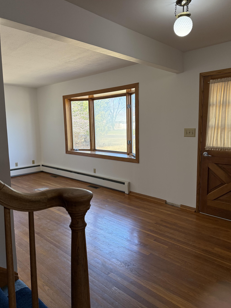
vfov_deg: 69.4
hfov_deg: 54.9
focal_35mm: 25
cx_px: 114
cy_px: 153
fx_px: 222
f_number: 1.78
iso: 200
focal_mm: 6.76
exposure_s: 1/240
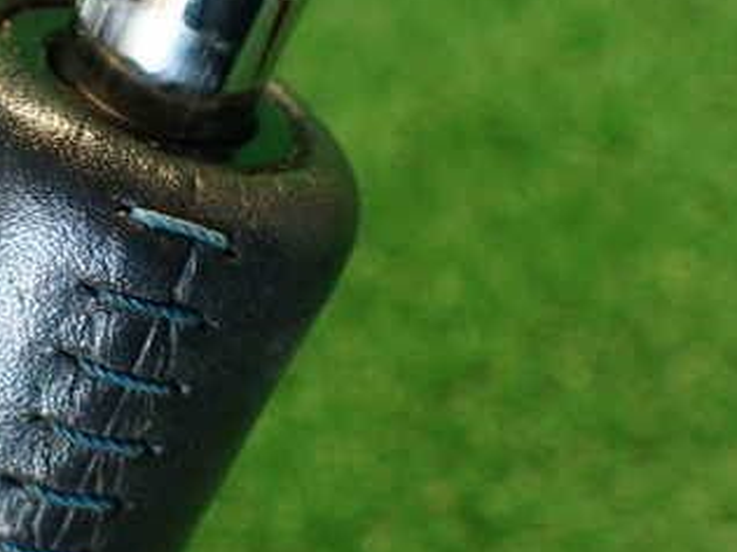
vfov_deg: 24.0
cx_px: 82
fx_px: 1298
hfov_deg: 30.4
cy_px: 246
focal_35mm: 61
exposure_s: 1/30
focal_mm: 5.79
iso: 320
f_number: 2.4
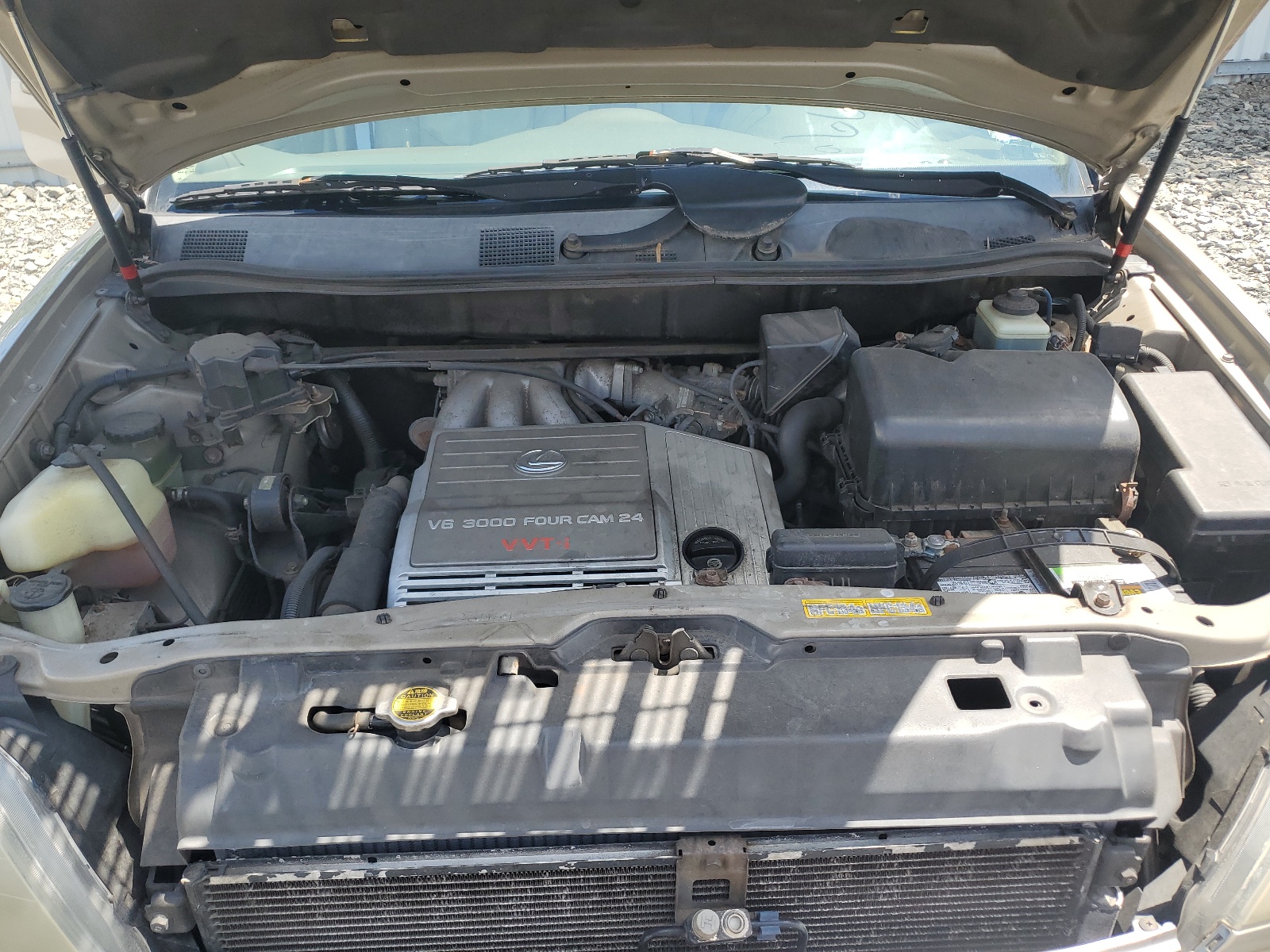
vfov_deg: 53.1
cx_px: 635
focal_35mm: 26
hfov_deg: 67.3
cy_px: 476
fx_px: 954
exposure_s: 1/833
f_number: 1.5
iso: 50
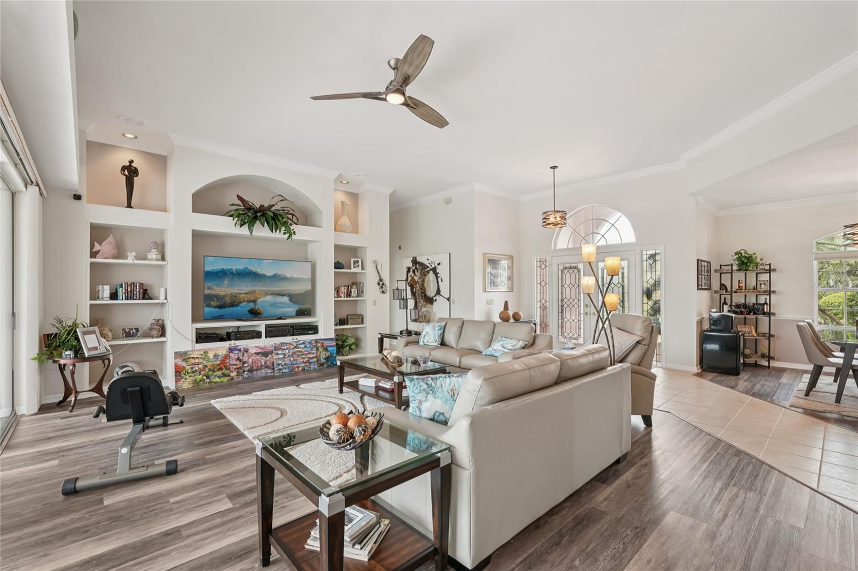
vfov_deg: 72.0
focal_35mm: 16
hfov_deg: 95.0
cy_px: 286
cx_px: 429
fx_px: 393
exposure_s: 1/25
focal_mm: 16.5
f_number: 8
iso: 400
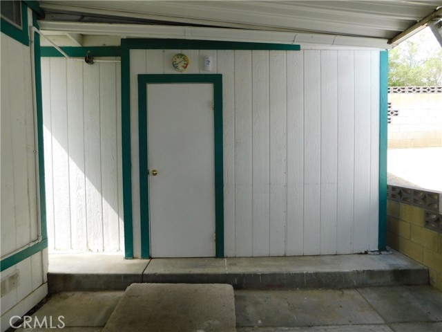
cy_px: 166
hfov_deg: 73.9
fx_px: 294
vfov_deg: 58.9
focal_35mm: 23
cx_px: 221
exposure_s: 1/200
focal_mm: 4
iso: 125
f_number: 3
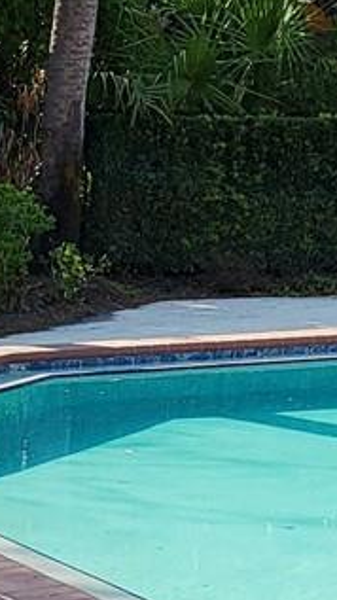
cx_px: 701
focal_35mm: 132
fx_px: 2100
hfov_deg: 8.6
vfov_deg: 15.9
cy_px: -36
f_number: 1.8
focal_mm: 5
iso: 40
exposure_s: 1/1399
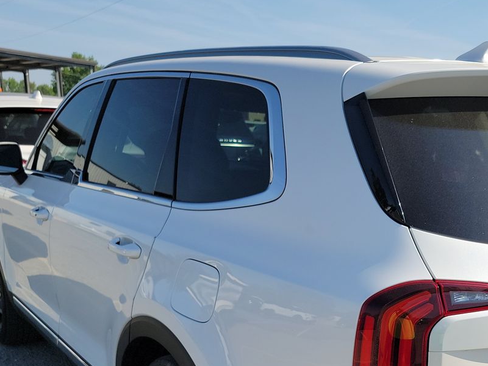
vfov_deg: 29.5
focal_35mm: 48
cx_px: 380
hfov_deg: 38.4
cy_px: 300
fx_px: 677
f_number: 1.8
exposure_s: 1/952
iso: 50
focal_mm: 6.7
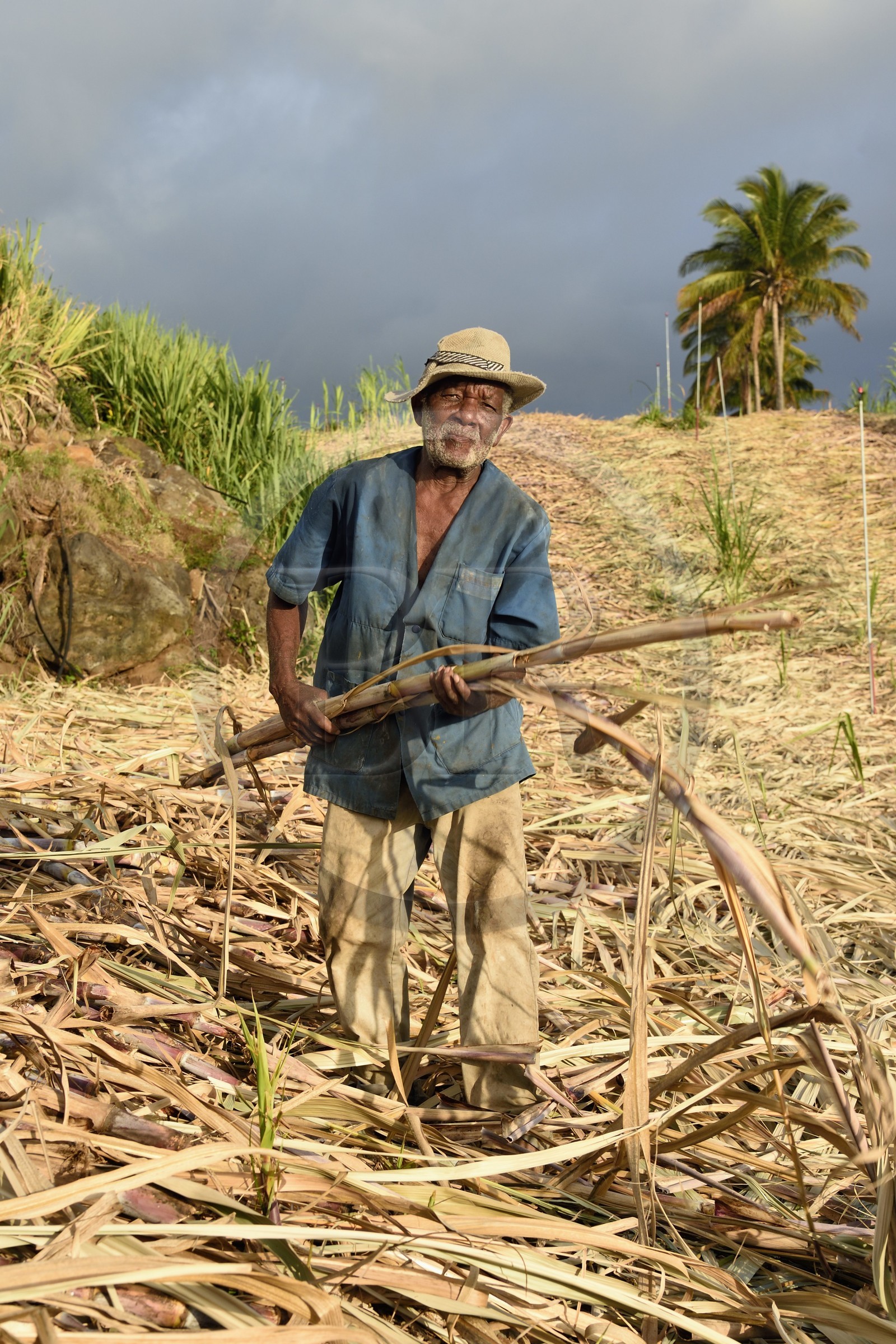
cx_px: 448
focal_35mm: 56
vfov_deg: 35.6
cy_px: 672
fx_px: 2091
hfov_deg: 24.2
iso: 400
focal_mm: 56
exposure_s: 1/320
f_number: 11
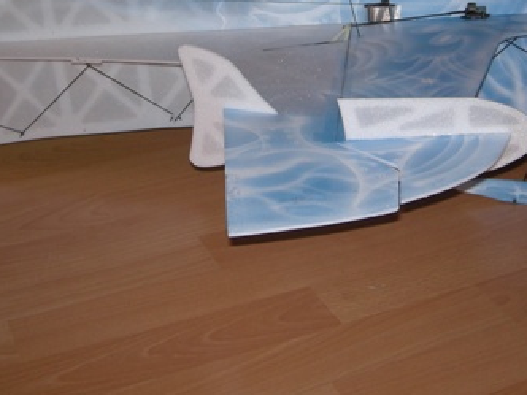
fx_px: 1142
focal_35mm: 75
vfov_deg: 19.2
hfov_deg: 26.0
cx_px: 295
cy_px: 19
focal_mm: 5.7
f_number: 2.8
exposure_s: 1/60
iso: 64
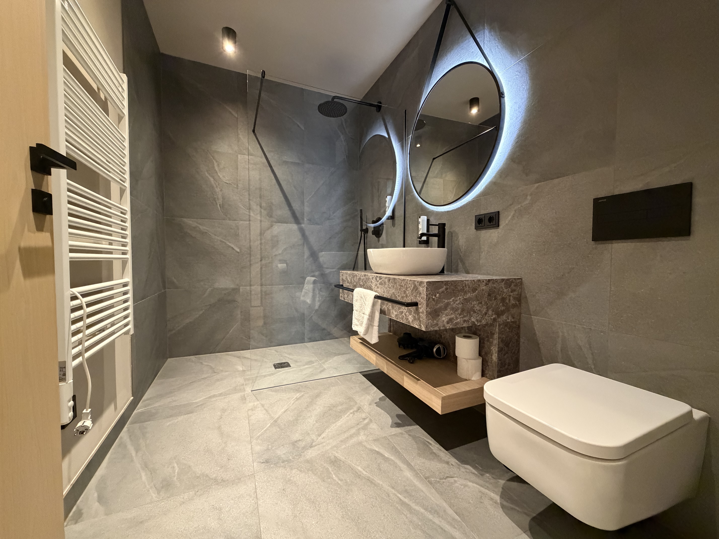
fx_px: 291
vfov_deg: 85.7
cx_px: 360
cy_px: 270
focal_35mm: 14
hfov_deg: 102.1
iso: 800
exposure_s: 1/50
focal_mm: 2.22
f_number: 2.2
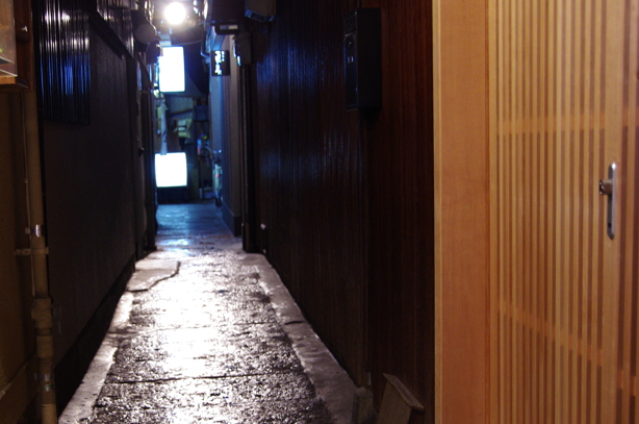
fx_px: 1063
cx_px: 176
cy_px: 268
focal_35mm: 60
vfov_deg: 22.5
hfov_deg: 32.9
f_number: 4
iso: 1250
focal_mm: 24
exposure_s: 1/10
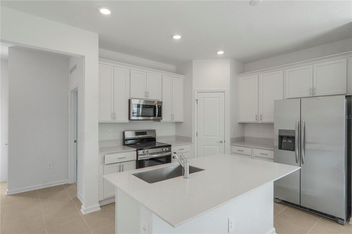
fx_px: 176
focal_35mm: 18
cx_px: 176
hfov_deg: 90.0
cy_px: 117
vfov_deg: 67.4
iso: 800
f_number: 5.6
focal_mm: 12
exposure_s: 1/250
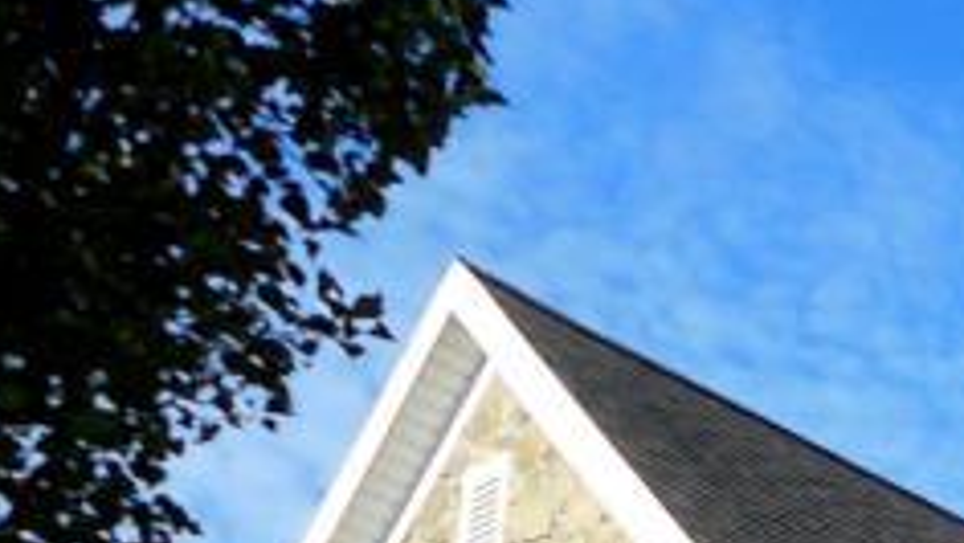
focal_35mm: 118
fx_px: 3018
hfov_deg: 16.6
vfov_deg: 9.1
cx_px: 1417
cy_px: 1355
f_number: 3.7
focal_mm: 4.5
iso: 80
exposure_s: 1/500
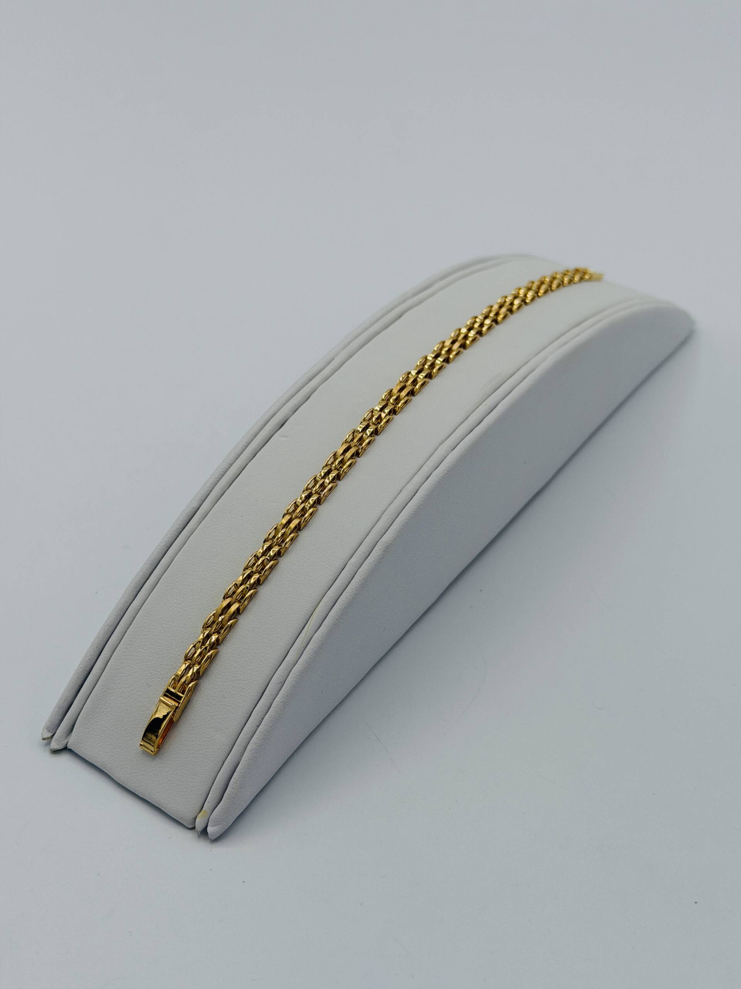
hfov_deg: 30.3
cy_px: 494
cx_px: 370
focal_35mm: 48
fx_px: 1370
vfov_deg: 39.7
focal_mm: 6.76
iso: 64
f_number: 1.78
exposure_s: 1/4329
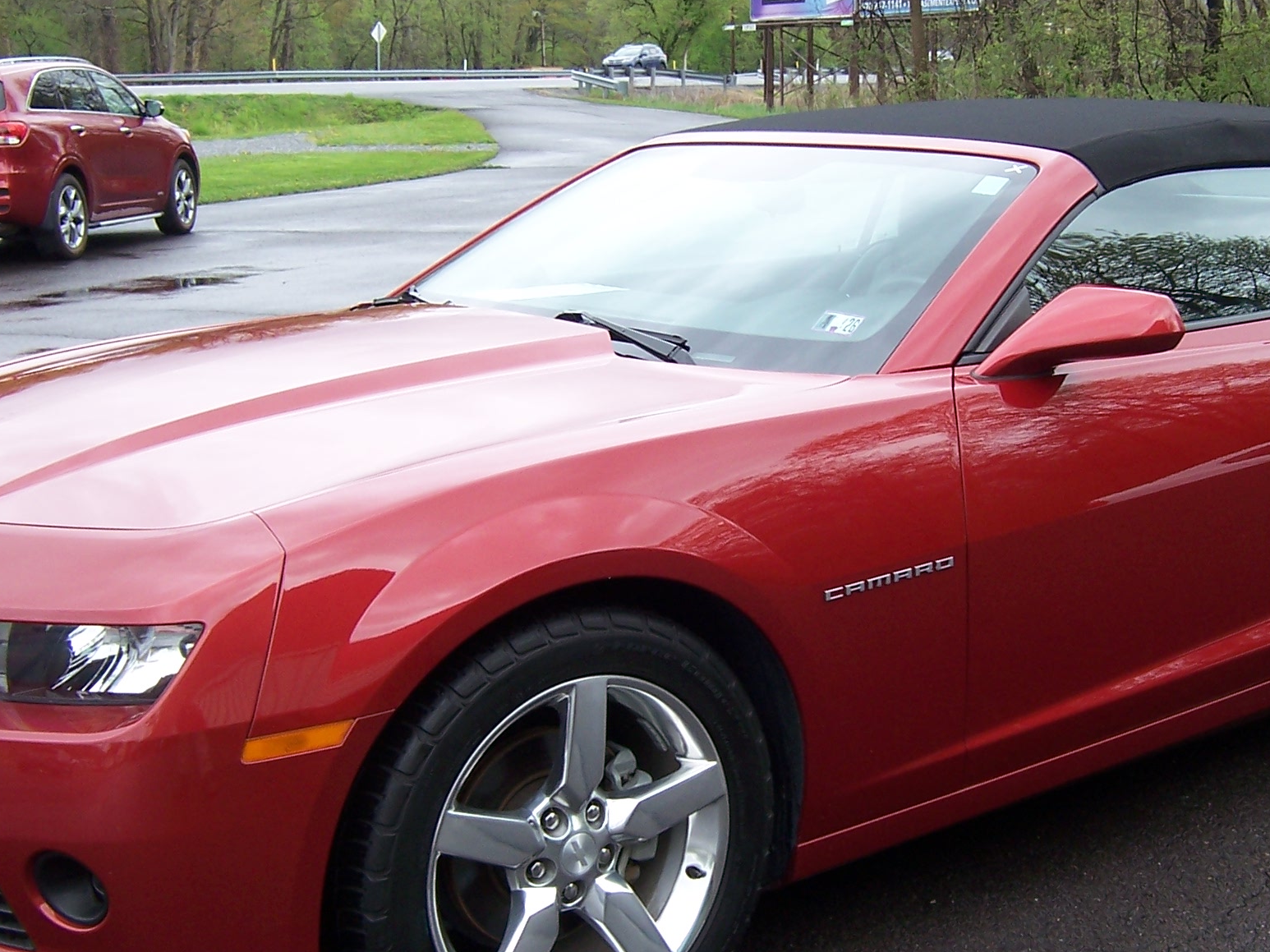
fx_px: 2018
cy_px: 459
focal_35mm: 55
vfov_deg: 26.6
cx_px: 719
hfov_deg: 34.9
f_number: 3.4
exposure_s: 1/250
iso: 80
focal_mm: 5.5
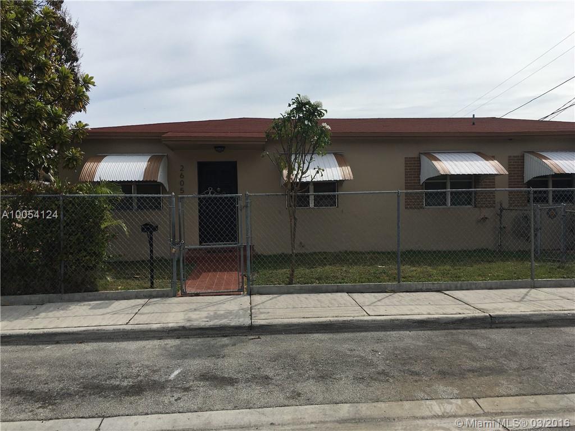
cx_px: 288
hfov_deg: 61.7
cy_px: 216
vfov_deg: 48.2
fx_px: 482
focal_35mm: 29
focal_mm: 4.15
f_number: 2.2
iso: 25
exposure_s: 1/3663
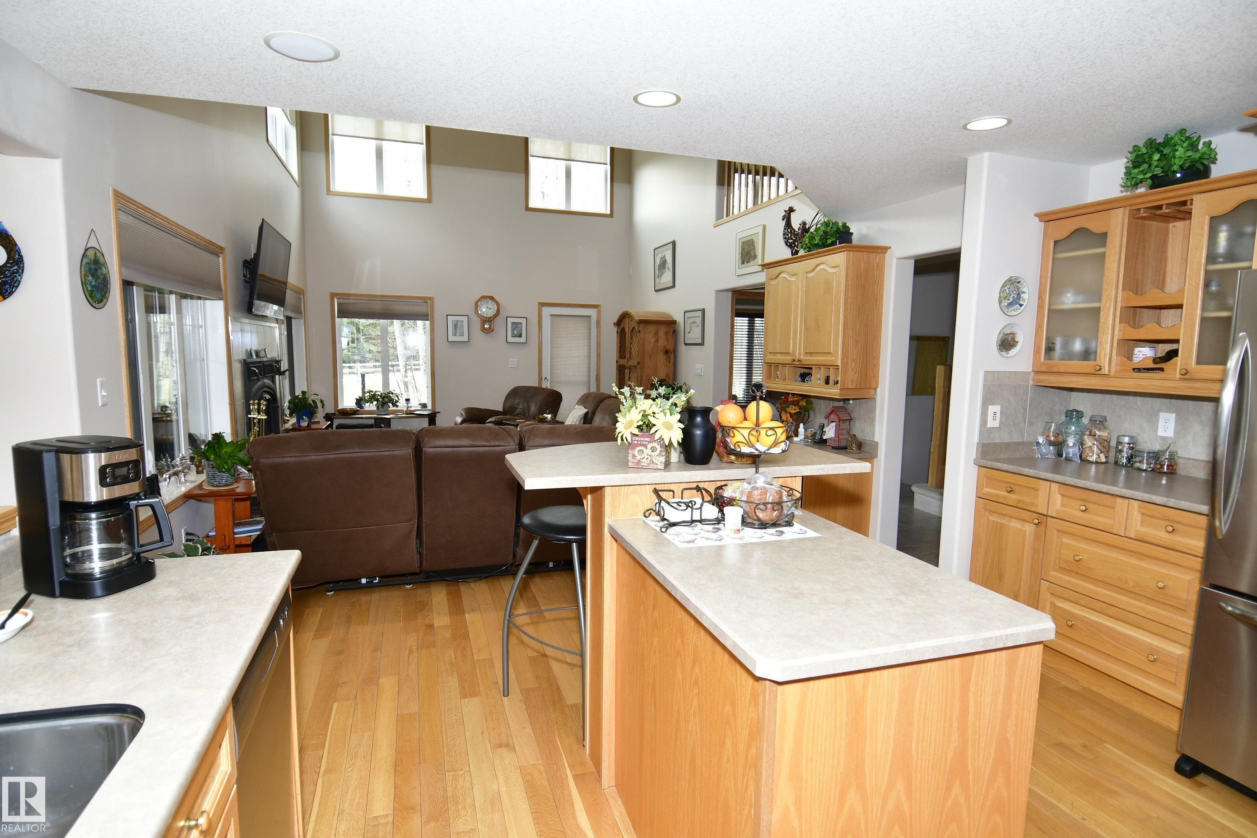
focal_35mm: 18
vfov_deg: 67.4
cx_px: 628
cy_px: 419
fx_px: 628
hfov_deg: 90.0
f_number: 4
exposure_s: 1/100
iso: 400
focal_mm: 12
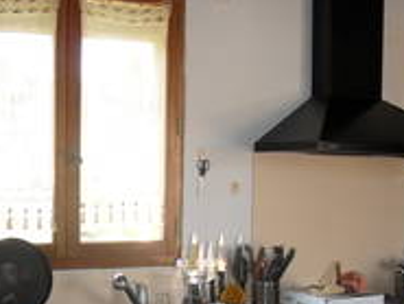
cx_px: 131
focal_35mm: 68
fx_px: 794
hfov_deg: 28.3
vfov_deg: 21.3
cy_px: 256
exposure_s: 1/45
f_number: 3.2
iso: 200
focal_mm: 6.3
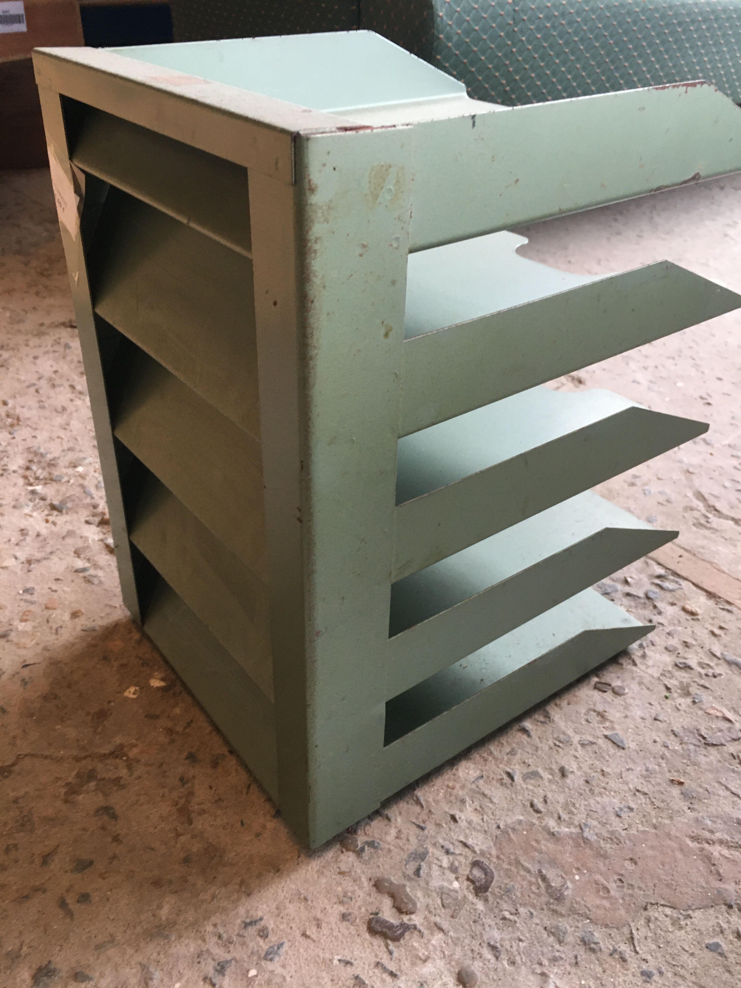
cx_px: 370
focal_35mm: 29
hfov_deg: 48.2
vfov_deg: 61.7
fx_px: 828
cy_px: 494
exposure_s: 1/33
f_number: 2.2
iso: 125
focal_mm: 4.15
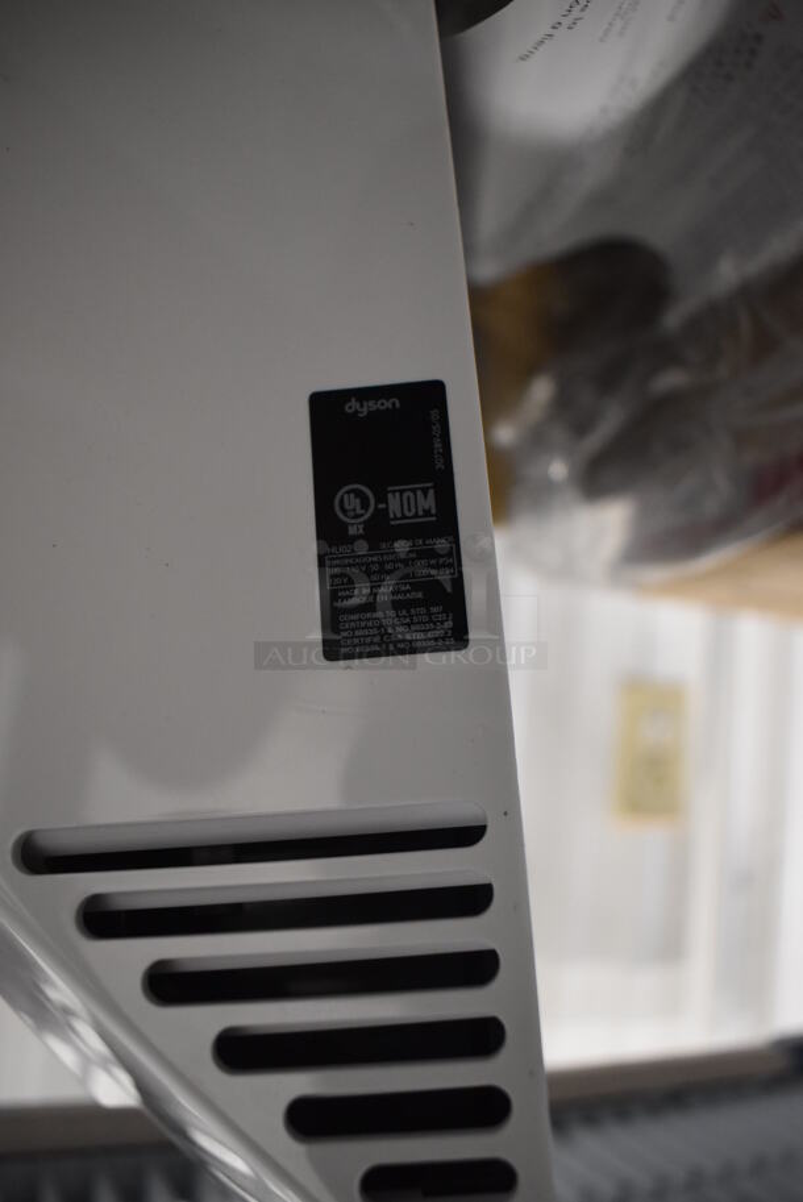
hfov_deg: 43.7
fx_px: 1002
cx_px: 402
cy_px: 601
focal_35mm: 30
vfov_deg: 61.9
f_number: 4
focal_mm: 20
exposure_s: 1/60
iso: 2200
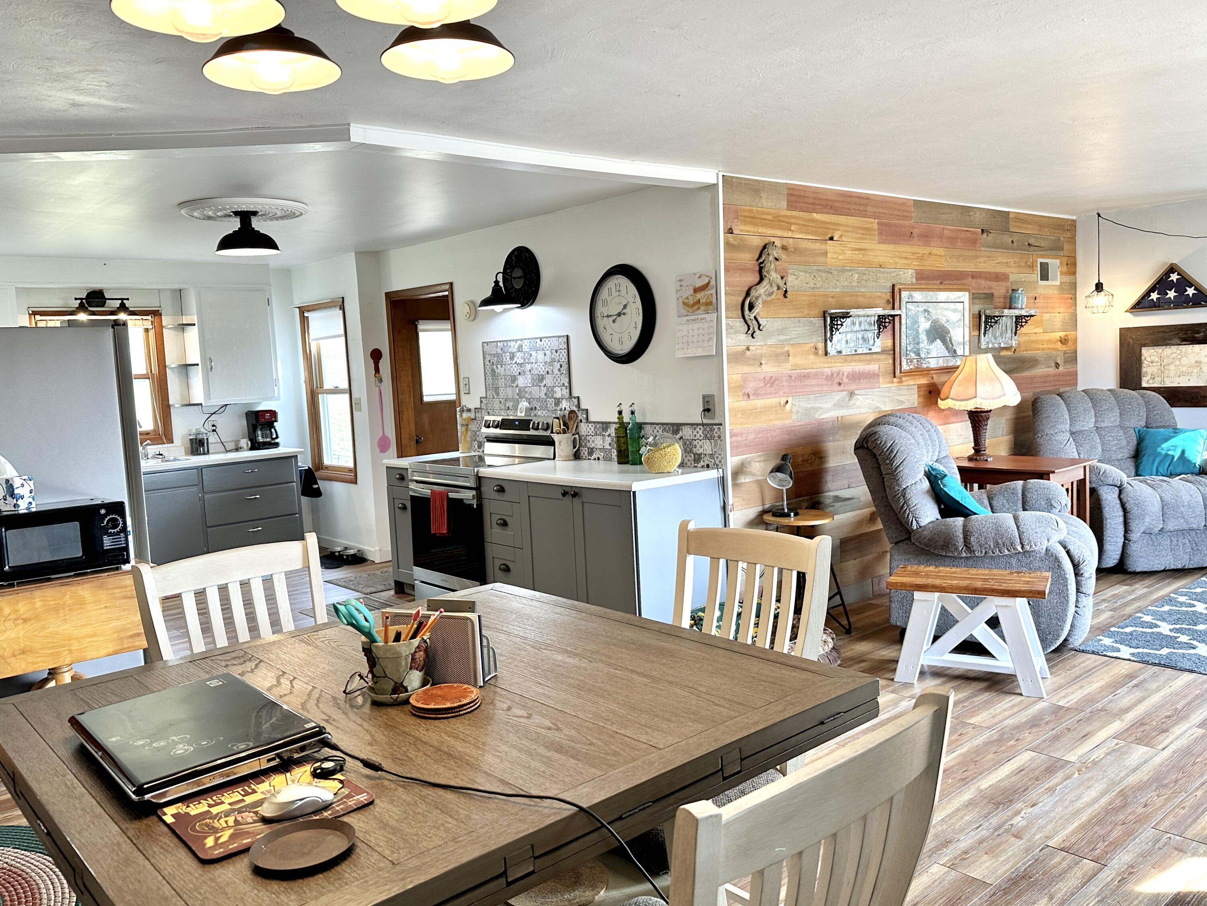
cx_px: 604
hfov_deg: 71.6
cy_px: 453
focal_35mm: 24
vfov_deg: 56.8
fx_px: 837
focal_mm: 6.86
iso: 125
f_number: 1.78
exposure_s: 1/120
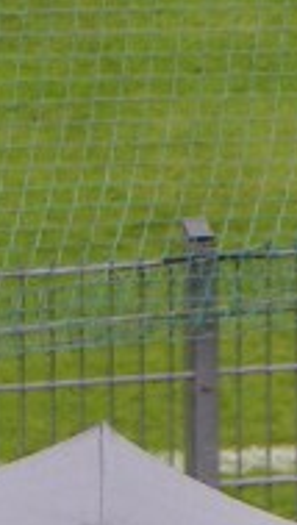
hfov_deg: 1.8
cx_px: -594
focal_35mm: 658
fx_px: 9167
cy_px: 697
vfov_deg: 3.3
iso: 50
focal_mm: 21.9
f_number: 4
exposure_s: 1/320
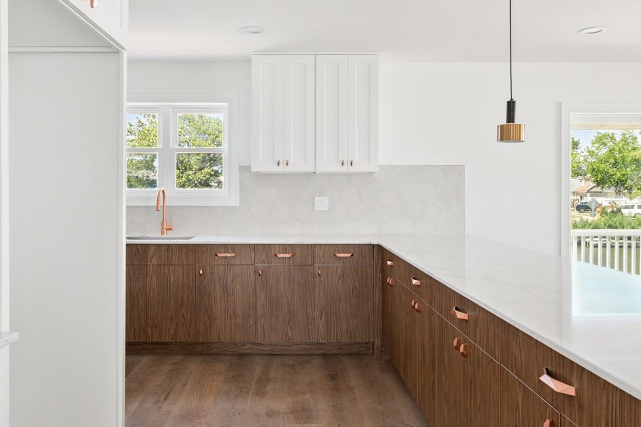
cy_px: 187
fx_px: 499
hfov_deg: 65.5
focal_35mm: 28
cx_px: 323
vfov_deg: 46.3
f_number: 7.1
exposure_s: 1/80
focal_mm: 16
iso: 400
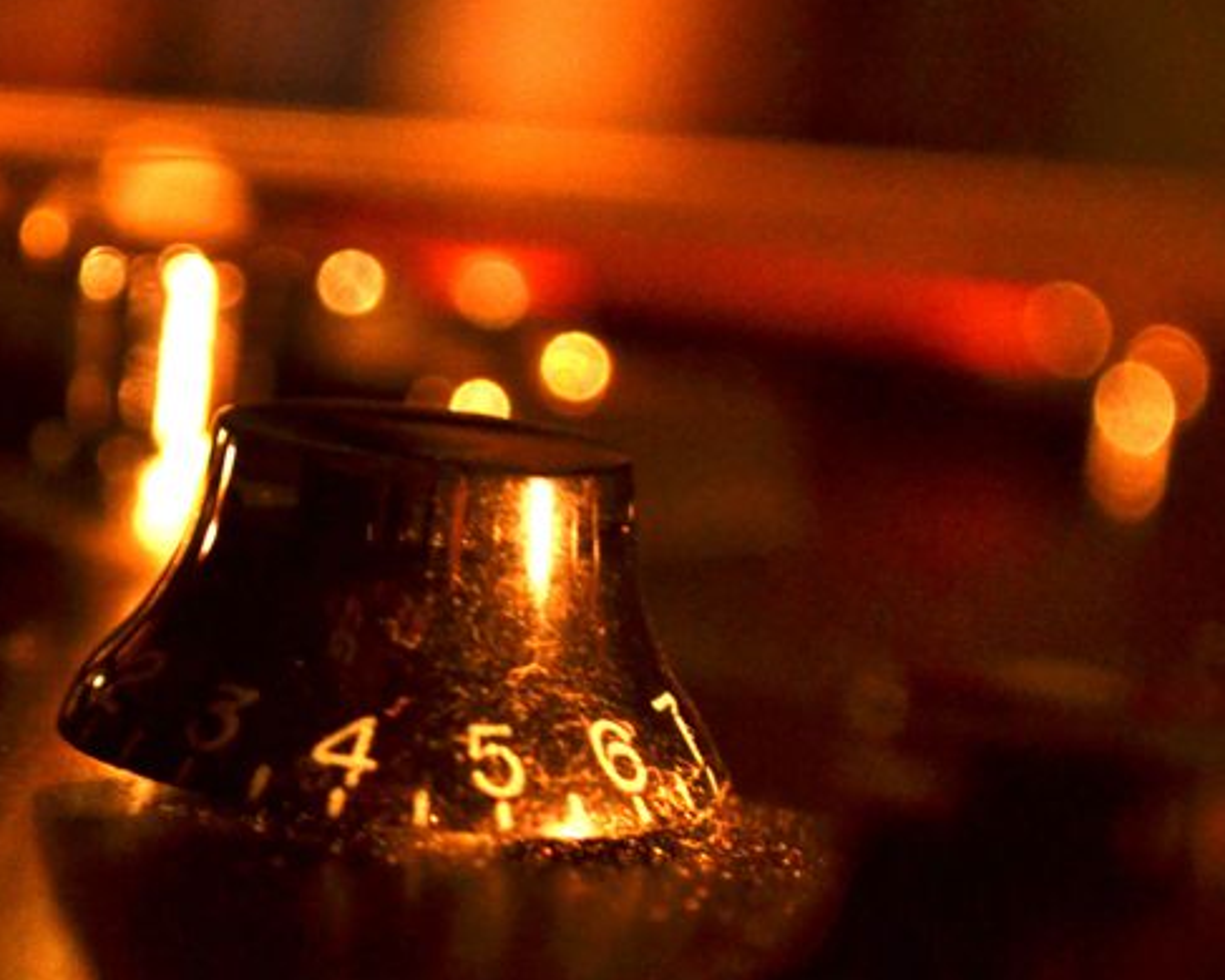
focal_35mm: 136
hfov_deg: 14.1
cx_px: 259
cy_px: 714
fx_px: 4933
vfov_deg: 11.3
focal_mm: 46
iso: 800
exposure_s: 1/25
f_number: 5.3
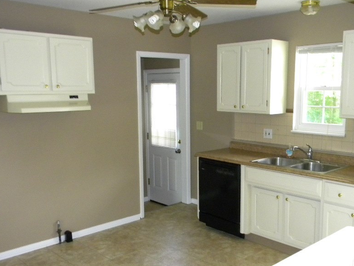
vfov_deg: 38.6
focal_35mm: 37
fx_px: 378
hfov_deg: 49.9
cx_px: 206
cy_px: 154
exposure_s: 1/29.5
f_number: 3.5
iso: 400
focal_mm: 5
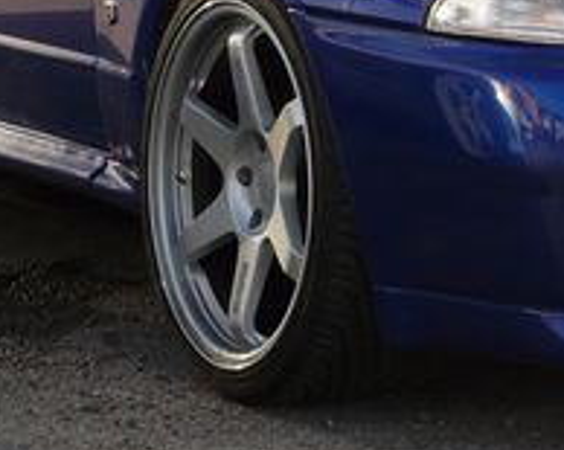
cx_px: 587
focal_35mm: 180
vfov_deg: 8.5
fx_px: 3003
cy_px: 26
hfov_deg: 10.6
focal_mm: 9.2
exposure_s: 1/250
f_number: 4
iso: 100
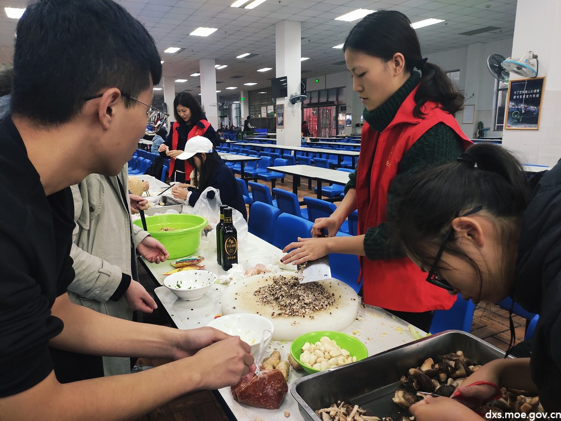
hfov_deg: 69.4
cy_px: 210
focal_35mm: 25
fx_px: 405
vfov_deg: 54.9
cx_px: 280
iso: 749
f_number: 1.79
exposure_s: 1/33
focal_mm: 4.74
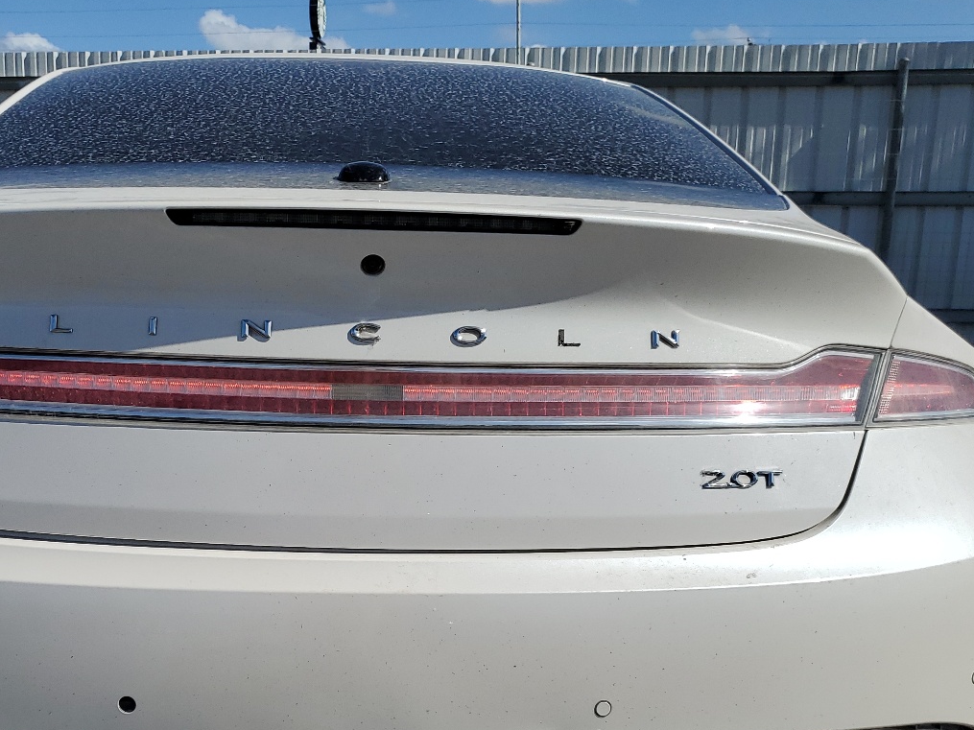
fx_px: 1153
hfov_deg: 45.3
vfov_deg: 34.4
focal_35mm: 41
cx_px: 353
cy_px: 550
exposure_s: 1/10000
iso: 51
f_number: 1.5
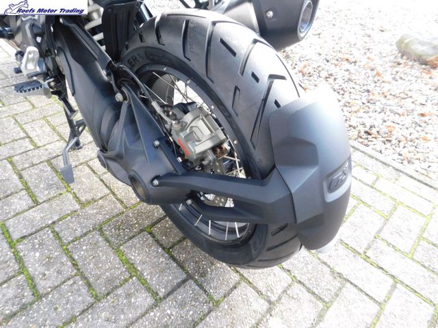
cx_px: 219
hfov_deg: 73.9
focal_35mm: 23
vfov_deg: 58.9
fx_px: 291
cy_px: 164
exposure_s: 1/30
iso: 125
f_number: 3
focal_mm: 4
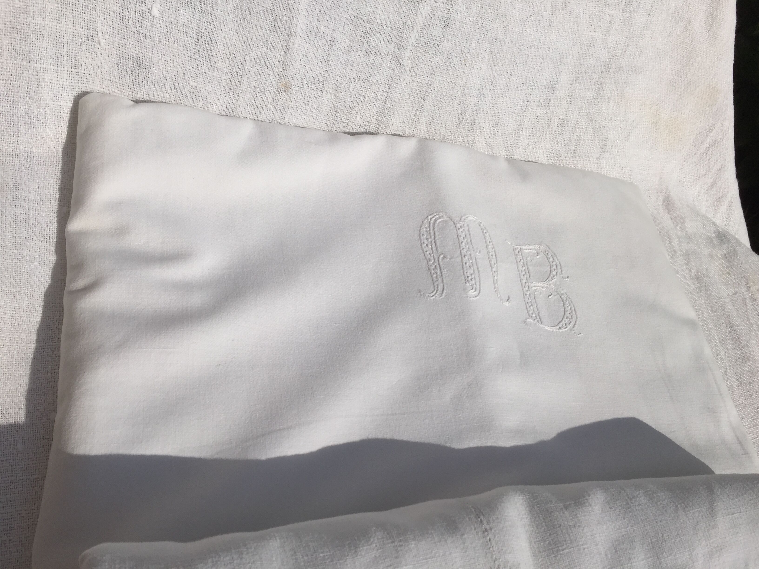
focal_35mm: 29
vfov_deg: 48.2
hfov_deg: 61.7
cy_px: 284
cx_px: 380
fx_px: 636
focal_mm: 4.15
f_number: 2.2
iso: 32
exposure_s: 1/9901
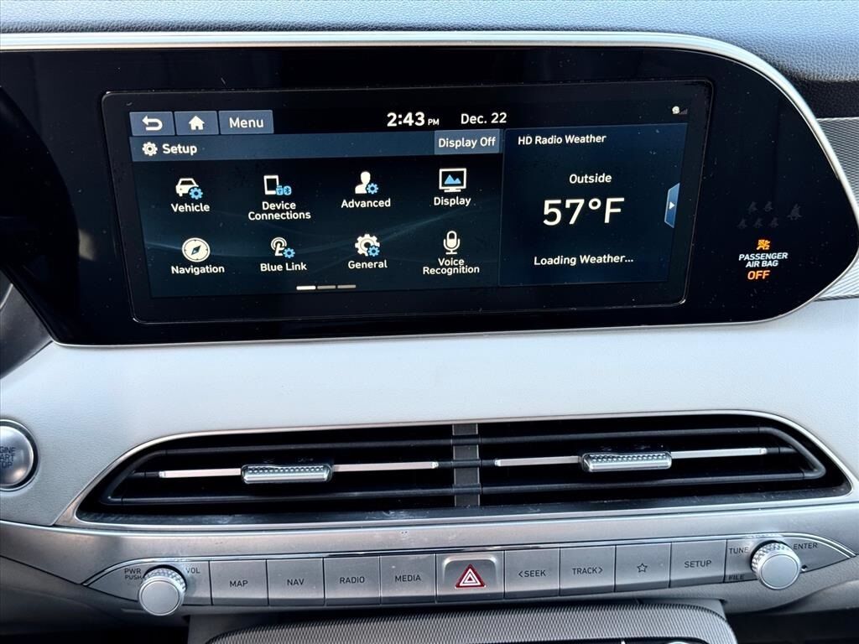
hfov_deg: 39.7
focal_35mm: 48
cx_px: 430
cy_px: 322
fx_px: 1191
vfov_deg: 30.3
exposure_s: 1/96
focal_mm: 6.76
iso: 100
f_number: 1.78
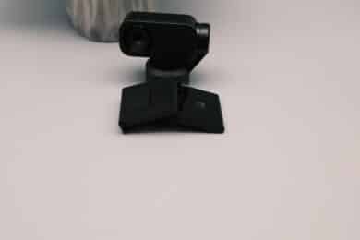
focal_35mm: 43
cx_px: 180
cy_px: 120
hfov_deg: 45.4
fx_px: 430
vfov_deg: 31.2
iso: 500
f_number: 8
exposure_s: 1/100
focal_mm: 28.7
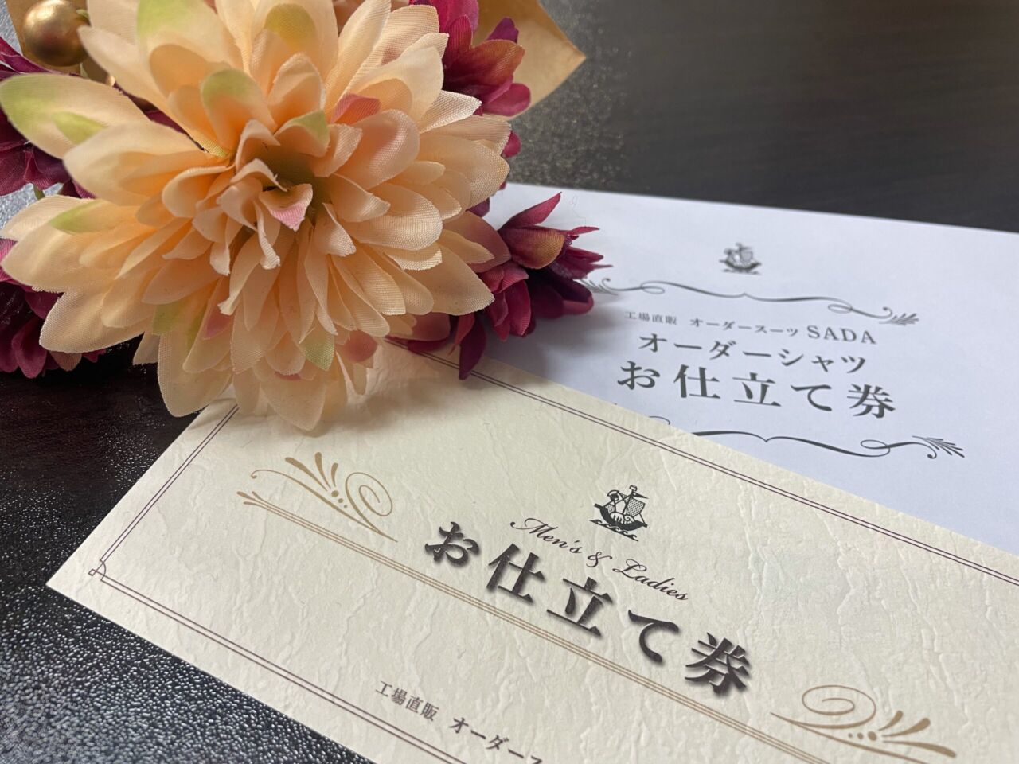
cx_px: 510
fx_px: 765
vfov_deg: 53.1
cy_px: 382
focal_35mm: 26
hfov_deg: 67.3
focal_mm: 4.2
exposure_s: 1/50
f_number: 1.6
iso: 80
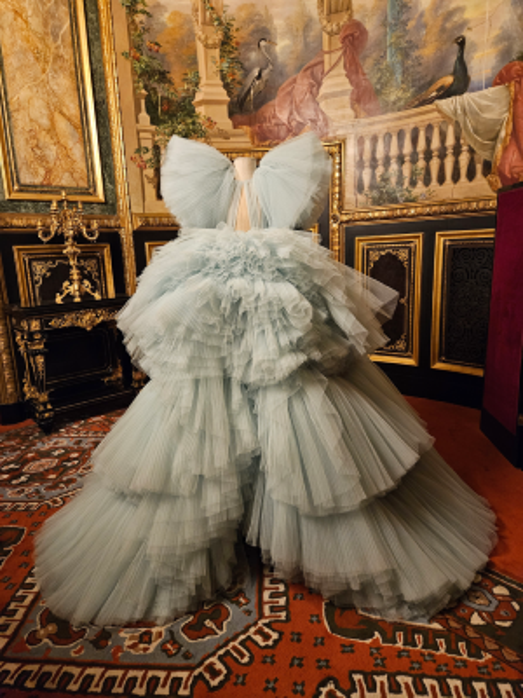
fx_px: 463
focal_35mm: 23
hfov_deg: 58.9
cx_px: 262
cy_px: 349
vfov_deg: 73.9
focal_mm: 5.4
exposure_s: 1/33
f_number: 1.8
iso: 500
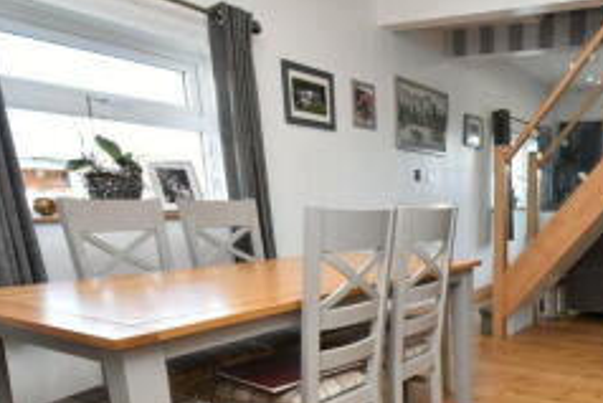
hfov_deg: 55.7
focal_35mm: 30
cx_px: 514
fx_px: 503
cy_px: 351
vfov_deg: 40.8
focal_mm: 10
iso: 250
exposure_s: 1/60
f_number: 4
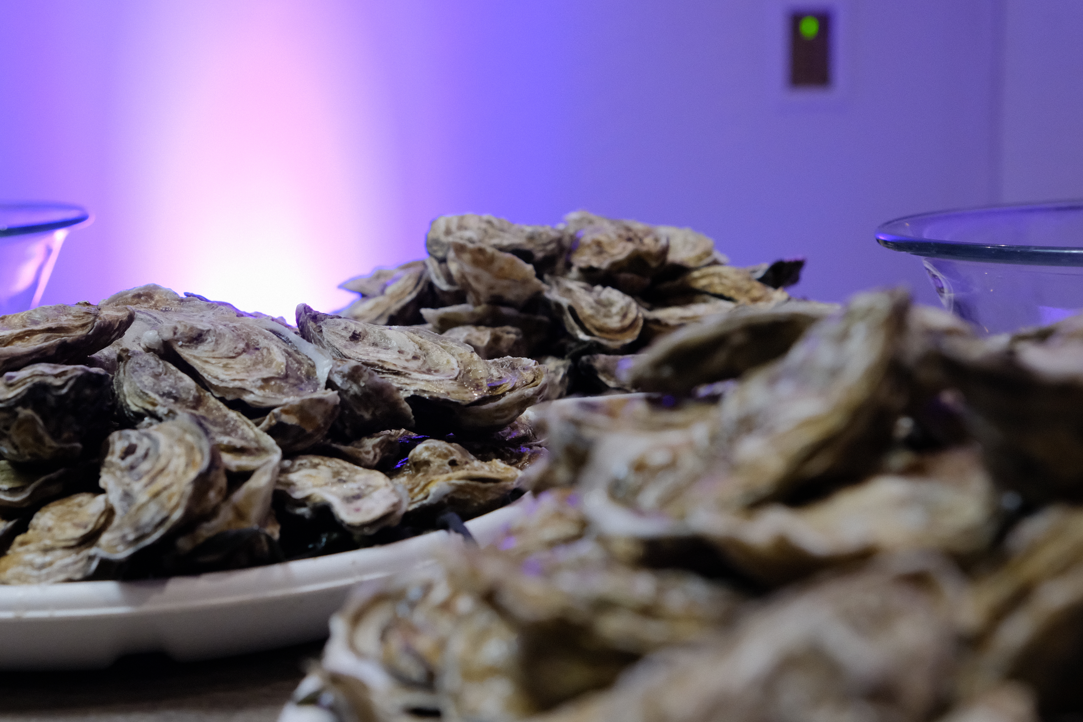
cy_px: 332
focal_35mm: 59
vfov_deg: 23.0
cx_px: 484
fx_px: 1775
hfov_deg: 33.9
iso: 3200
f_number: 3.2
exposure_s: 1/100
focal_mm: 33
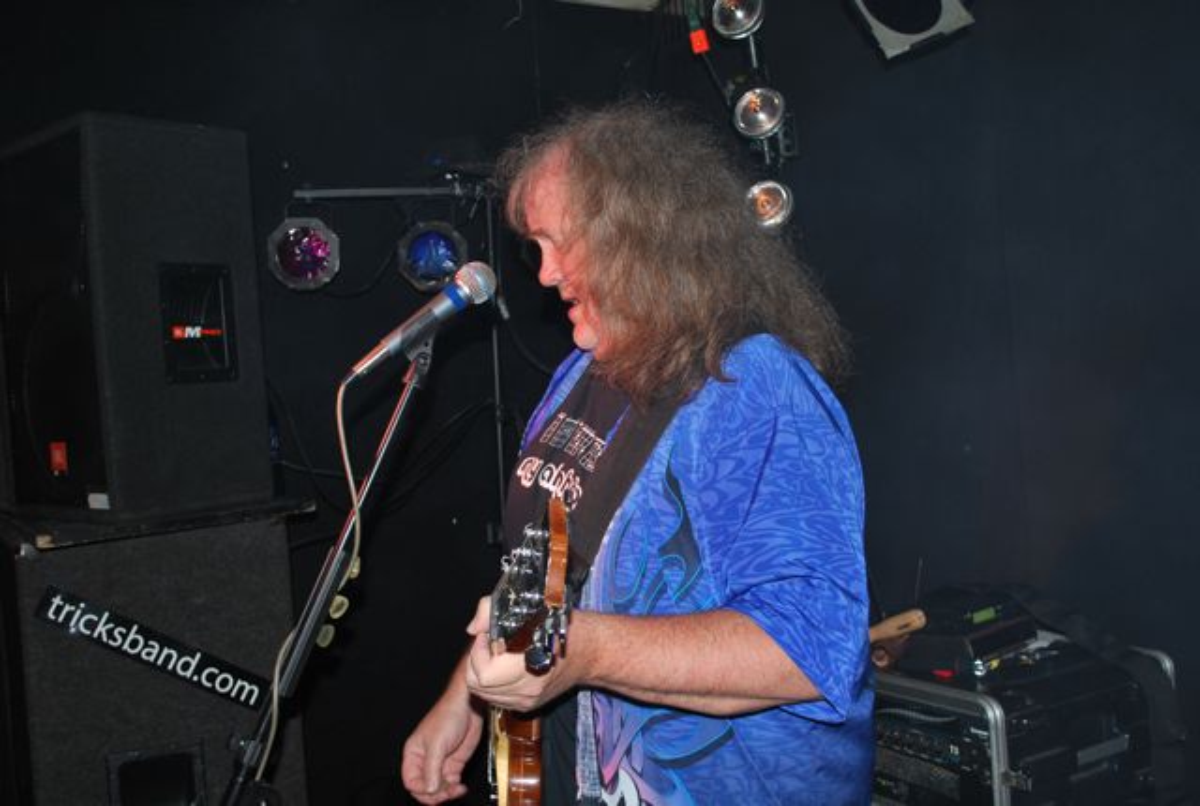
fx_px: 1203
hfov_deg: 53.0
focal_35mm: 36
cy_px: 403
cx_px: 600
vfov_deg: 37.1
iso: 200
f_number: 4.2
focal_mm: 24
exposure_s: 1/60
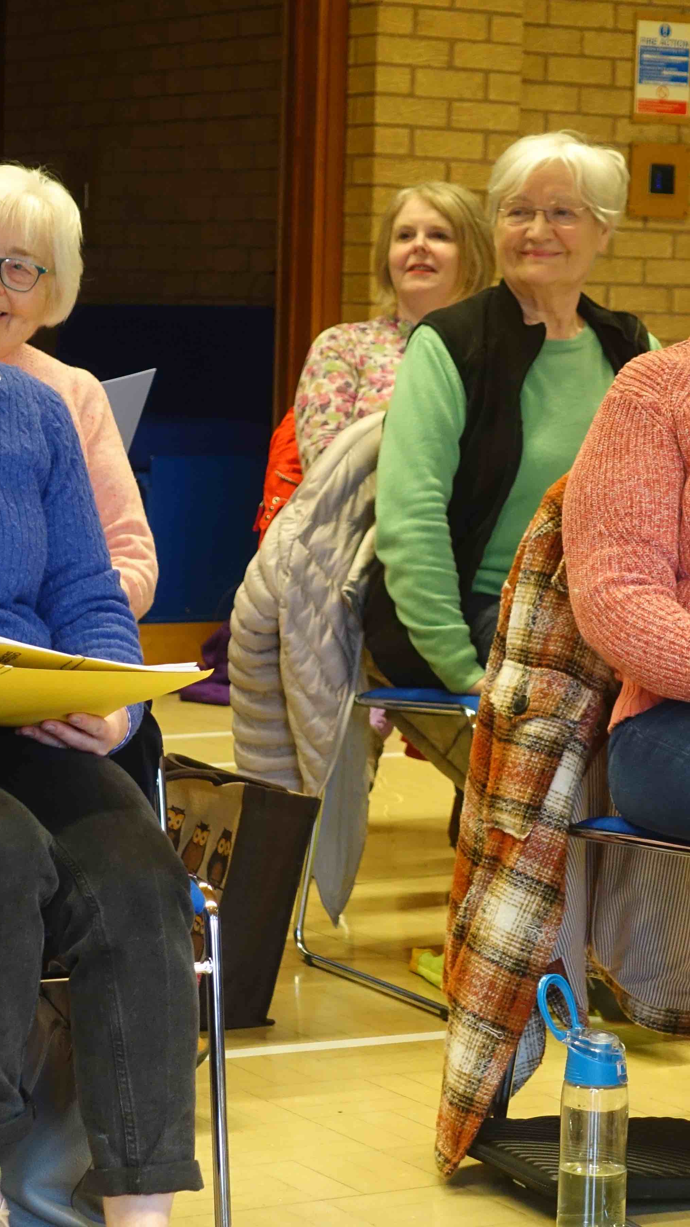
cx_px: 380
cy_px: 613
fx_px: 3611
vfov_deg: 19.3
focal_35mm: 111
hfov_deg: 10.9
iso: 800
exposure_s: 1/60
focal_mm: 25.7
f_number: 2.8
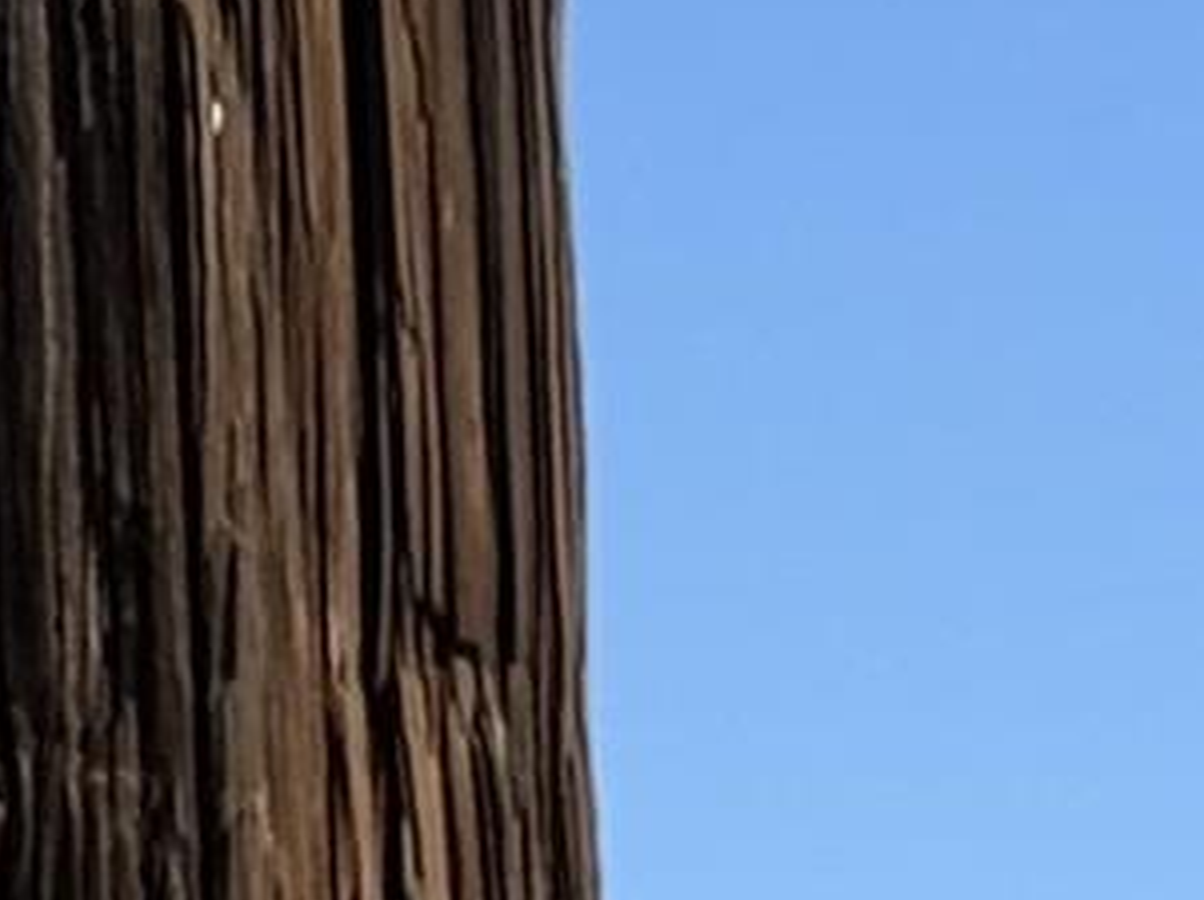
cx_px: 844
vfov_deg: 3.7
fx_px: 12784
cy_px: -3224
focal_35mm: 368
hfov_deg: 5.4
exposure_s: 1/3891
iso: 64
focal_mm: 6.76
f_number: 1.78
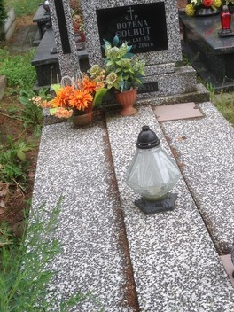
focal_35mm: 60
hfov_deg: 24.3
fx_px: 541
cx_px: 151
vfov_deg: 32.2
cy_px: 141
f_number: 2.4
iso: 50
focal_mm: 4.12
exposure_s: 1/223
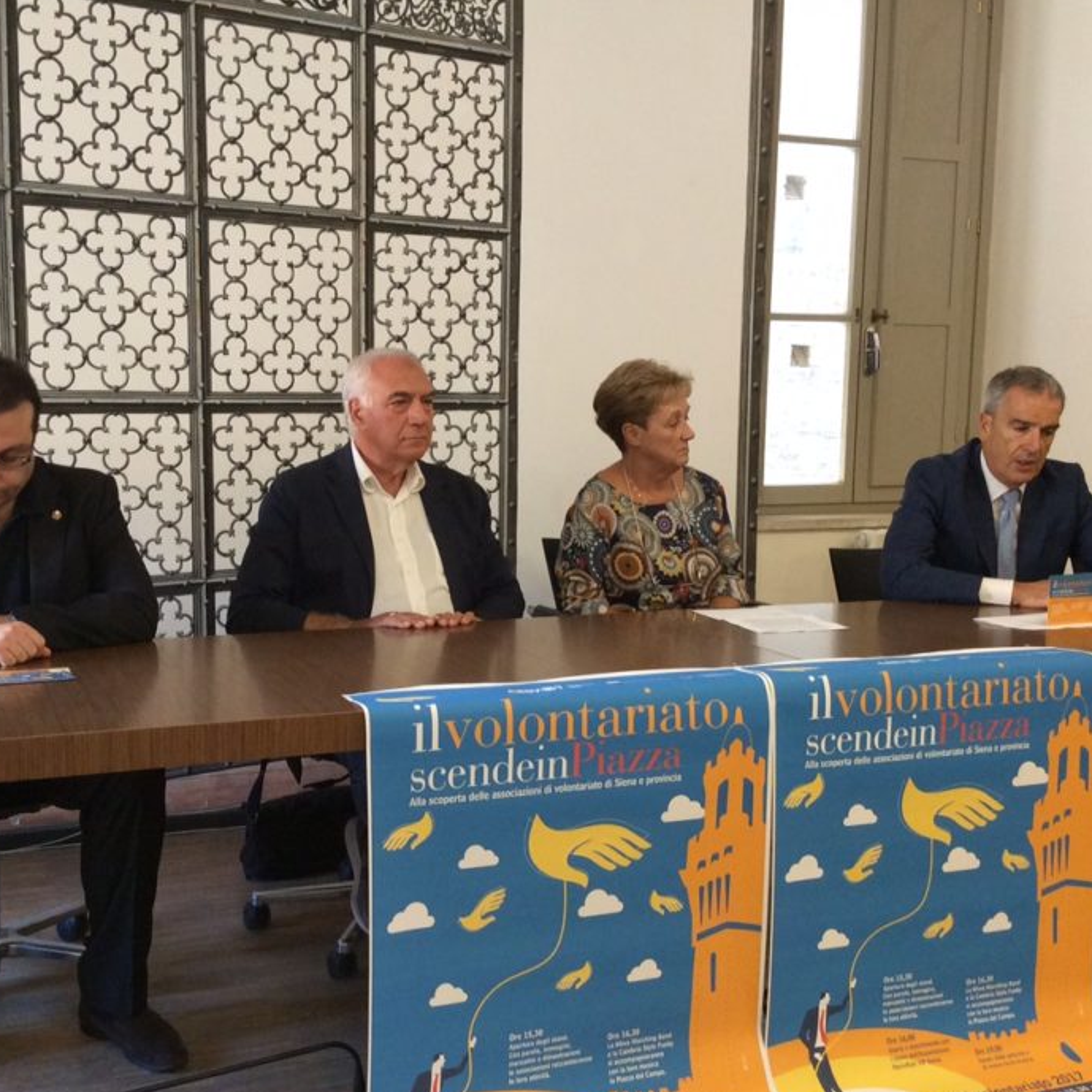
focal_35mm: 42
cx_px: 461
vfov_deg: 40.0
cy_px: 543
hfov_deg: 39.9
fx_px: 1499
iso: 125
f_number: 2.4
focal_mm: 3.3
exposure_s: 1/25
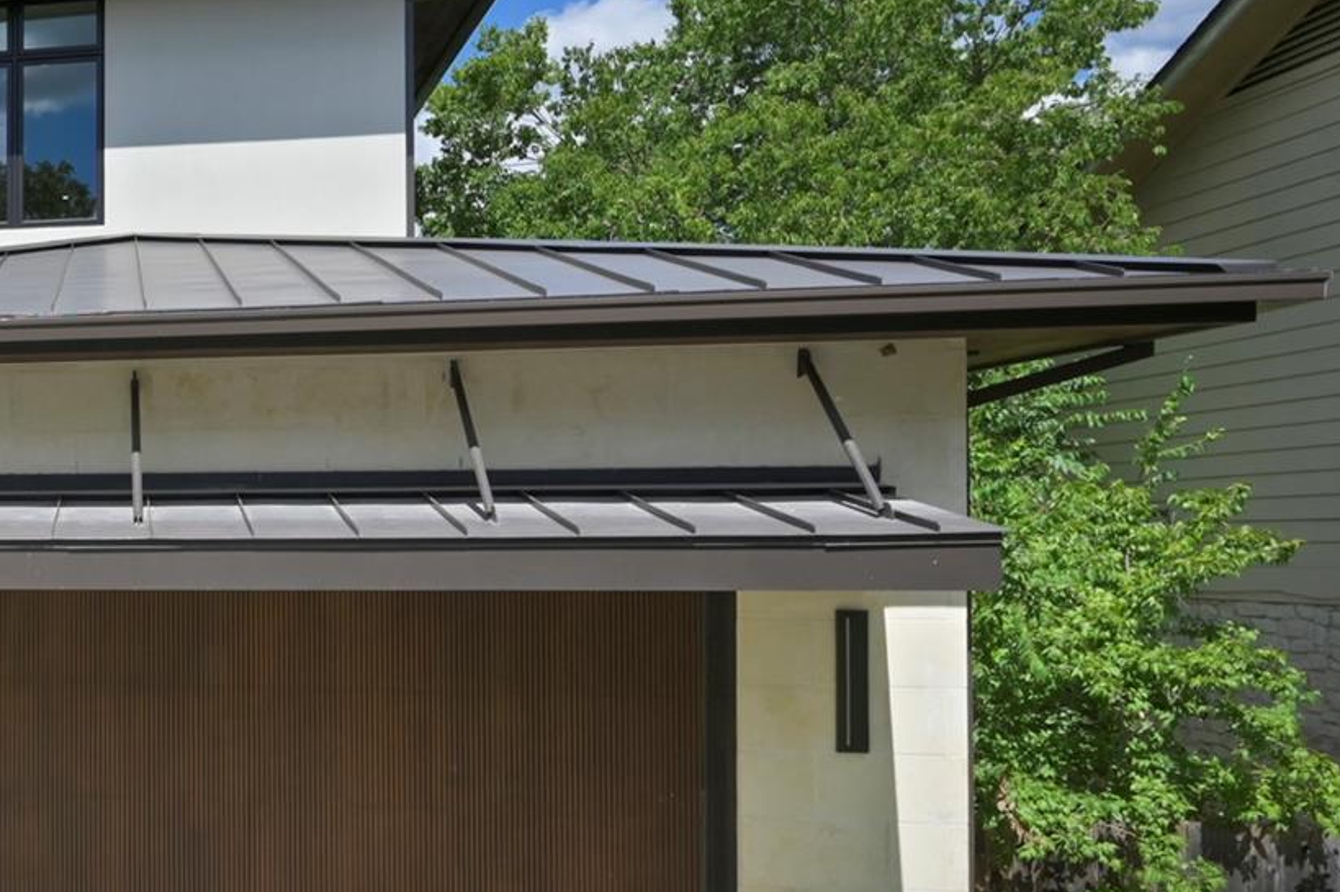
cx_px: -290
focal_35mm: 41
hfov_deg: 36.0
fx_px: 1534
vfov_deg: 32.3
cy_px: 555
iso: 800
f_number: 8
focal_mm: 16.5
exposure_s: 1/5000
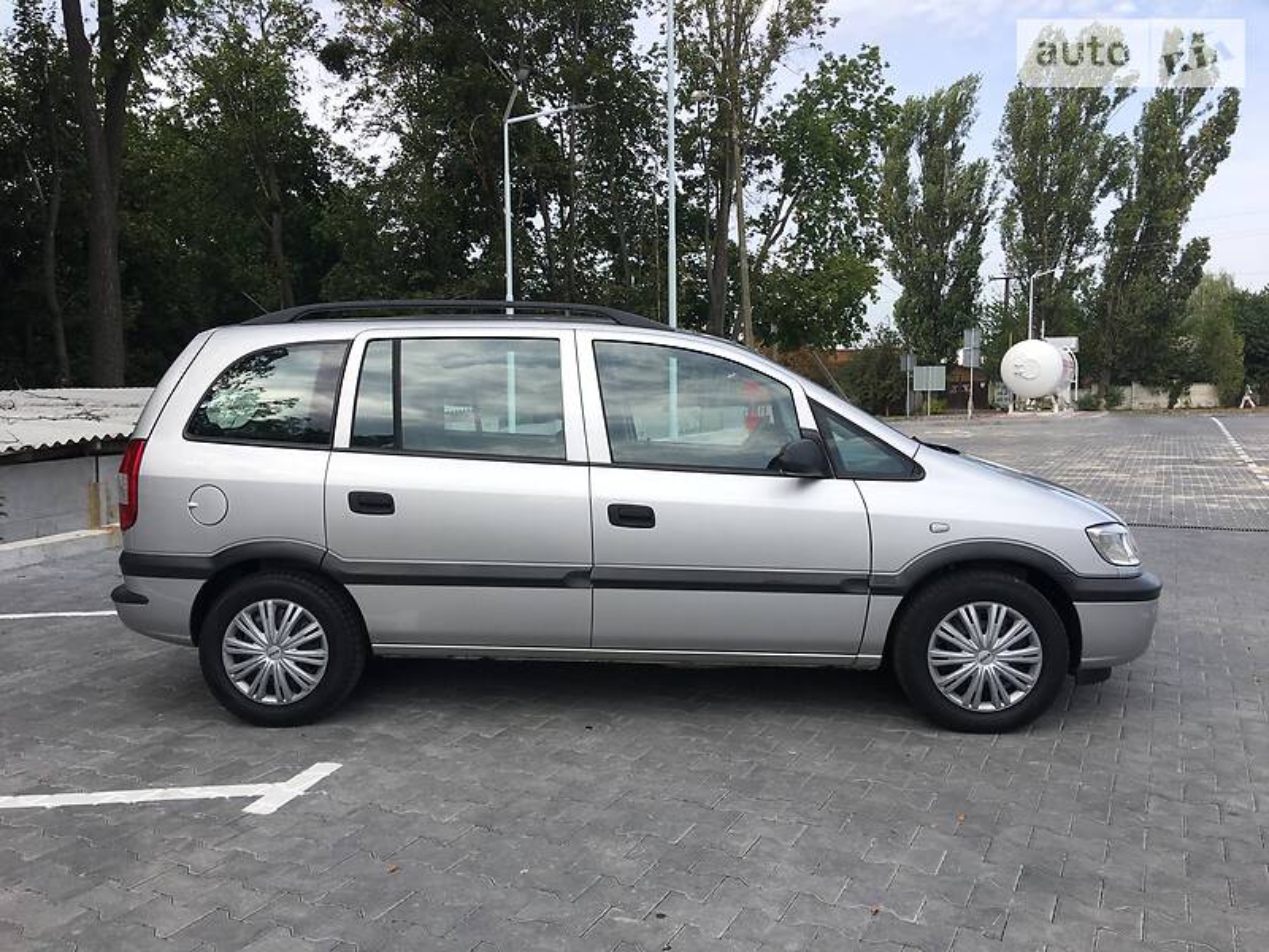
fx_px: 1063
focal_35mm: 29
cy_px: 476
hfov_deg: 61.7
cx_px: 634
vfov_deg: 48.2
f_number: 2.2
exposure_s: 1/801
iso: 25
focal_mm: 4.2
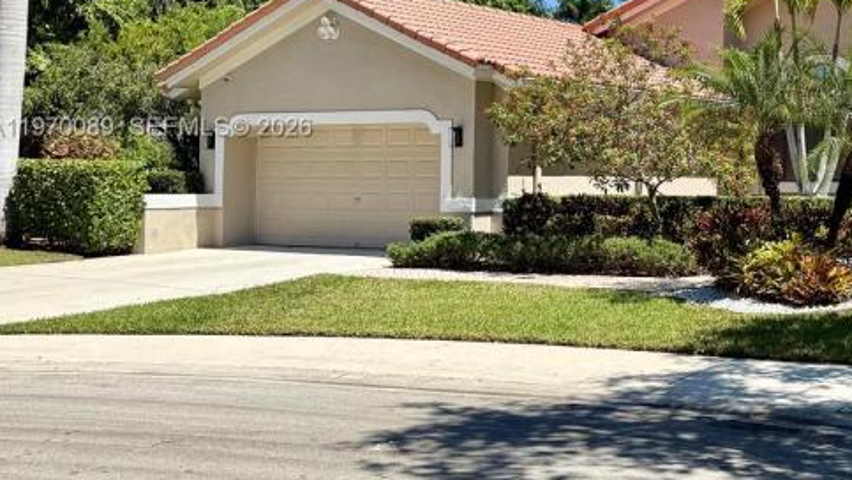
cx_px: 829
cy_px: 129
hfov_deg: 36.3
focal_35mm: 52
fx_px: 1175
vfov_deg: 22.9
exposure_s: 1/3279
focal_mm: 6.76
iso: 80
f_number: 1.78
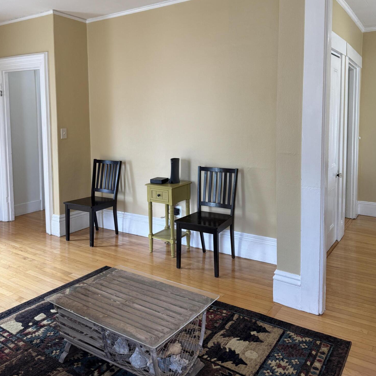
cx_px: 187
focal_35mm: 29
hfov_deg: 55.6
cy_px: 144
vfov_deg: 55.1
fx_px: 356
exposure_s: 1/120
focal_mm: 6.76
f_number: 1.78
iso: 160
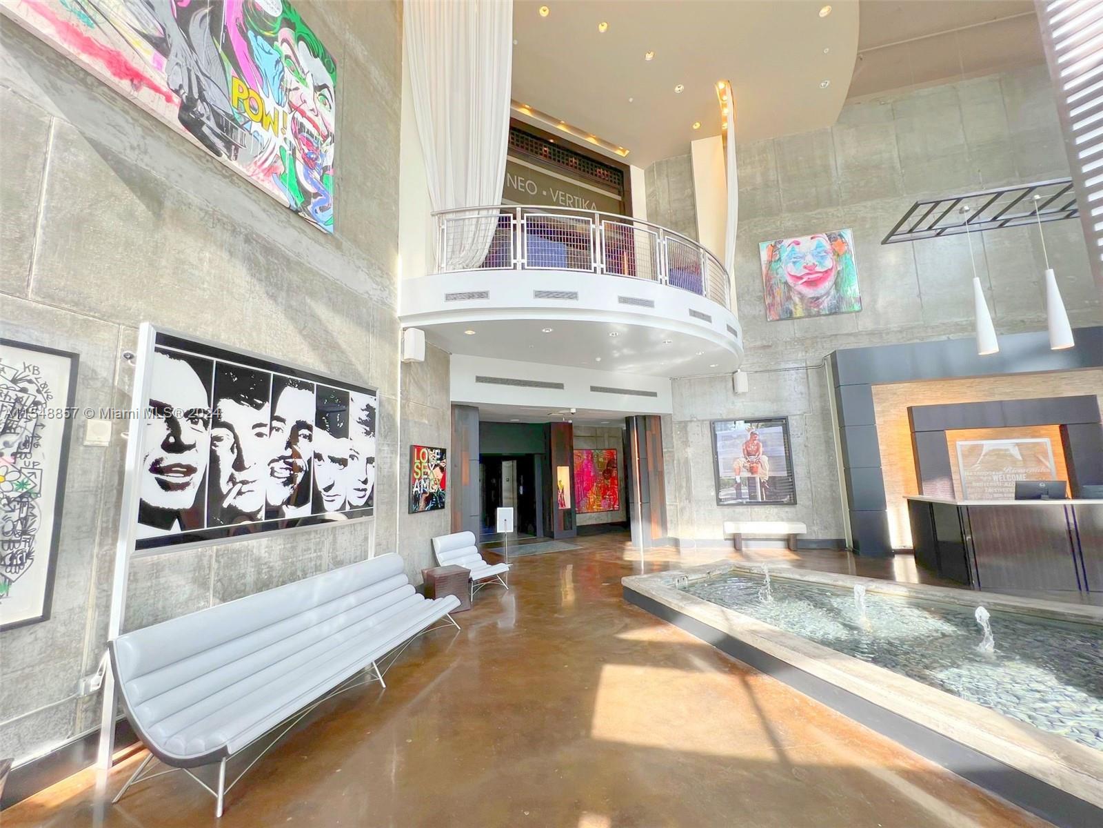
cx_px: 552
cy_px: 414
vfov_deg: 89.9
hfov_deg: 106.2
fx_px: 414
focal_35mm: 13
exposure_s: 1/99
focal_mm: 1.57
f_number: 1.8
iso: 32
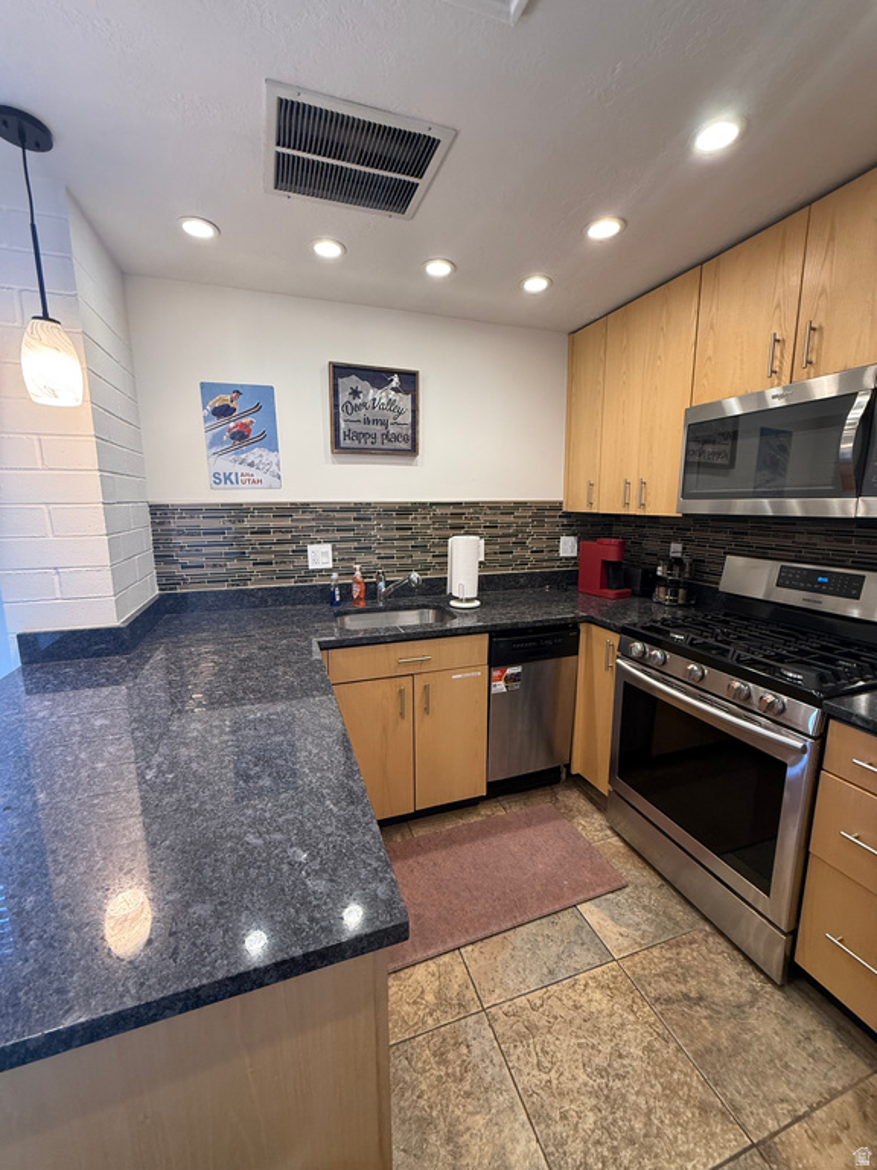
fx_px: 473
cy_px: 585
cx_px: 438
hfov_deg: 85.7
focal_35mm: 14
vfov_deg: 102.1
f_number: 2.2
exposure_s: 1/60
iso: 160
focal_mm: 2.22
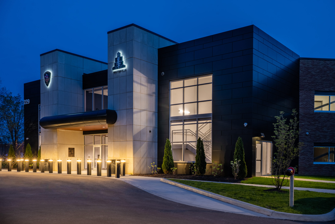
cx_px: 168
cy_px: 112
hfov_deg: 54.4
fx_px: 326
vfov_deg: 37.9
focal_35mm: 35
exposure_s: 1/13
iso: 320
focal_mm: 35
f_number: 9
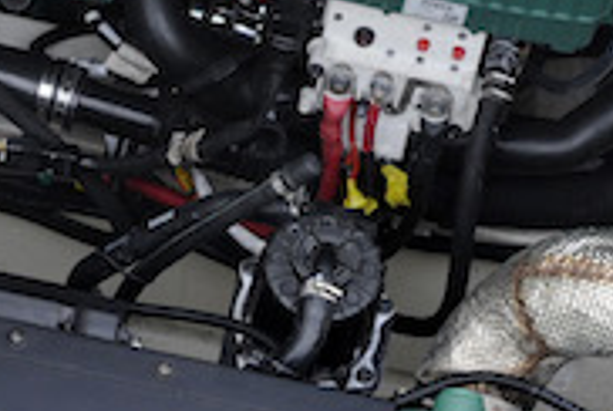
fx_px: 2627
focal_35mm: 154
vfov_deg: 8.9
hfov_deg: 13.3
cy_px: 448
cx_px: 168
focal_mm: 35
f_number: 8
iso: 800
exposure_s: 1/100
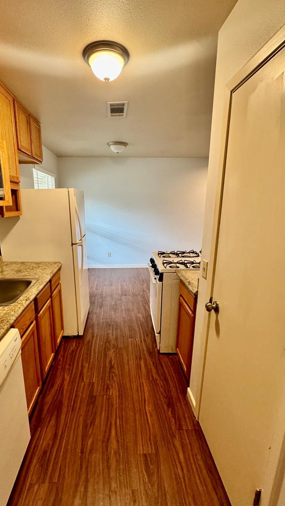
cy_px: 257
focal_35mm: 17
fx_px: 228
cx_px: 120
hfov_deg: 63.6
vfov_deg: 95.9
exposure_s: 1/60
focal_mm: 2.22
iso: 320
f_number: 2.2
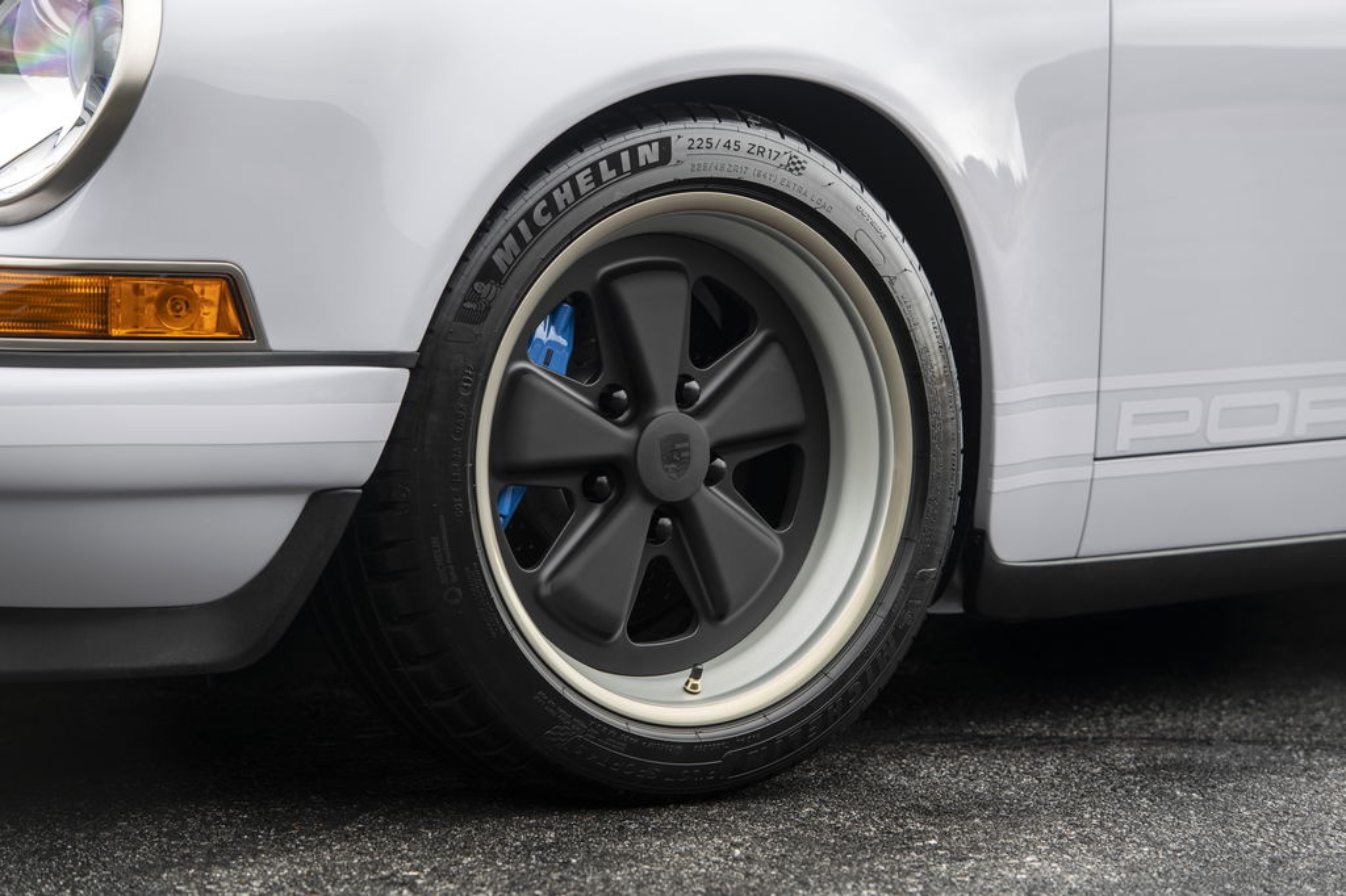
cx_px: 673
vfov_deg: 9.5
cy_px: 448
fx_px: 5419
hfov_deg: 14.2
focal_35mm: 145
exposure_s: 1/13
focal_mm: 145
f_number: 5
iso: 64
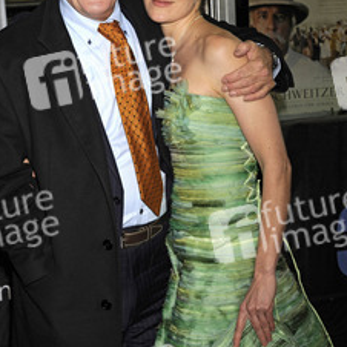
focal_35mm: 78
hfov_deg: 22.2
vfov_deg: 22.2
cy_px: 150
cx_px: 147
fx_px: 885
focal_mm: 52
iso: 500
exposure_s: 1/160
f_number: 8
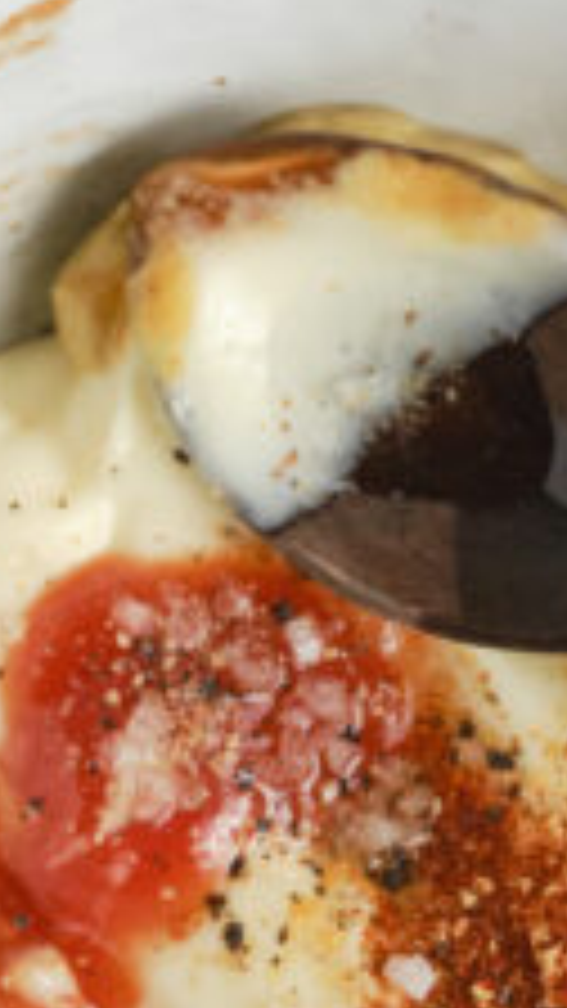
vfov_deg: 6.8
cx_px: 342
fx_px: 8419
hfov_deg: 3.9
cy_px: 648
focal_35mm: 315
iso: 3200
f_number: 11
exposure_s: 1/60
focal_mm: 60
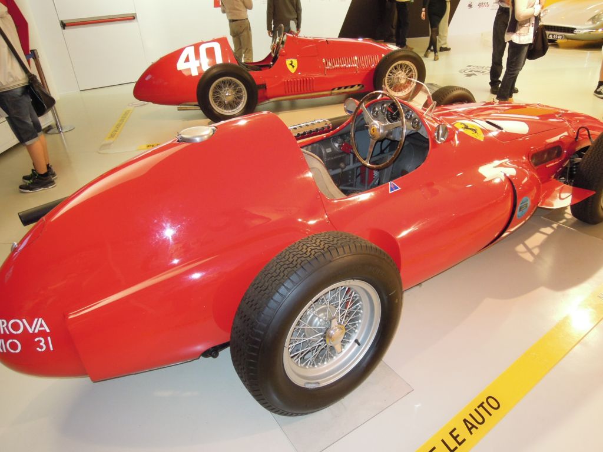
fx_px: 418
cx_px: 302
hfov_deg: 71.6
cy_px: 226
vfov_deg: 56.8
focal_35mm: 24
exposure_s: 1/40
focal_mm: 4.3
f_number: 2.8
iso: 360
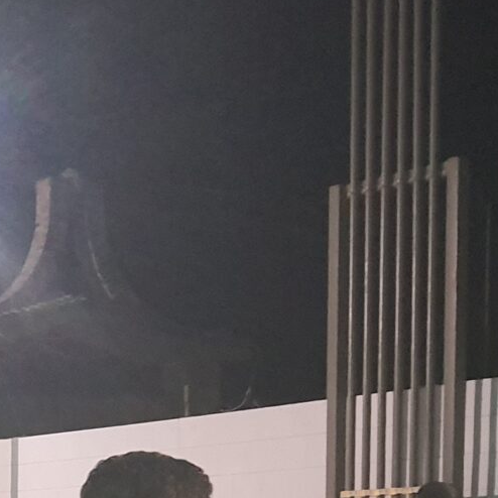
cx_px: -332
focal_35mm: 119
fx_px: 1937
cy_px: 733
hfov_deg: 13.5
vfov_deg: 13.8
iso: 640
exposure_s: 1/33
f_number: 1.7
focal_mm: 4.32
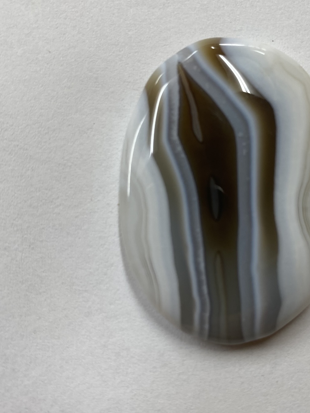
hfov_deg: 37.4
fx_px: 454
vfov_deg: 48.9
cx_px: 204
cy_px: 192
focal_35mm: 38
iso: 80
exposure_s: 1/60
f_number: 1.8
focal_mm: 4.25
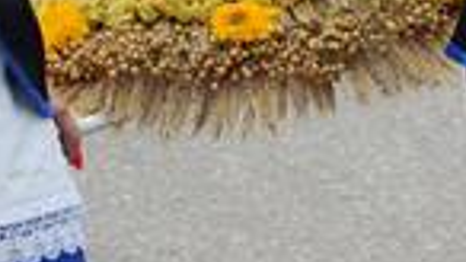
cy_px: -318
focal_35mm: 271
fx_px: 3347
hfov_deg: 8.0
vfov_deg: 4.4
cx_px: 306
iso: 200
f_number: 7.1
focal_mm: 42
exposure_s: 1/200
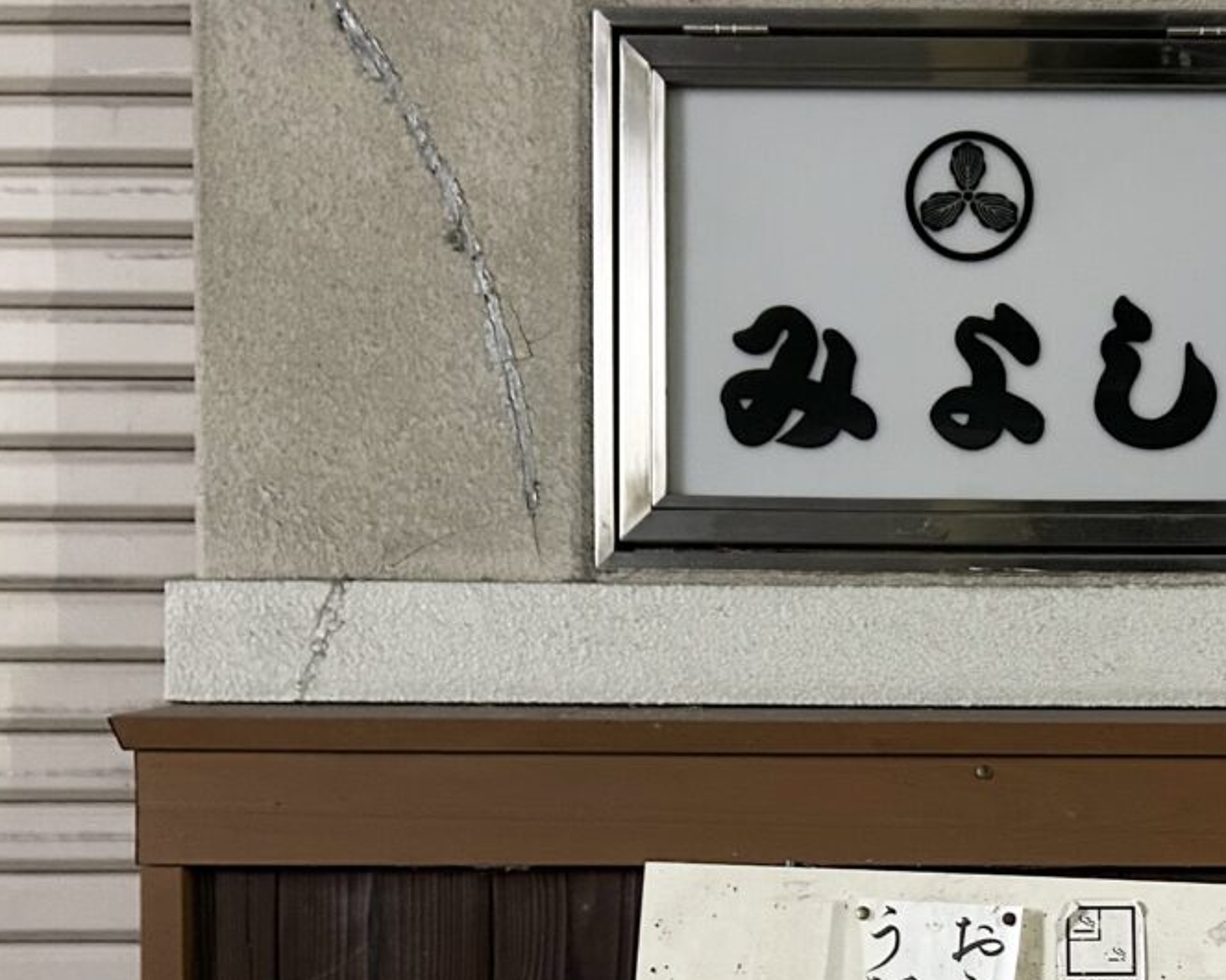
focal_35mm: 49
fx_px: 1777
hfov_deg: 36.4
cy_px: 769
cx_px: 1028
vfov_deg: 30.2
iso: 500
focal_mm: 5.7
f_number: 1.5
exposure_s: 1/30
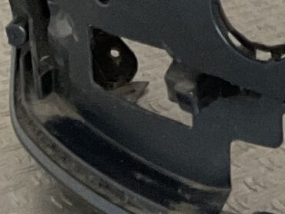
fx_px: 1639
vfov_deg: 7.2
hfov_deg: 8.3
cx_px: 875
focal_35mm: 199
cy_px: -226
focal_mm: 3
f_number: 1.8
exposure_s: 1/60
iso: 80
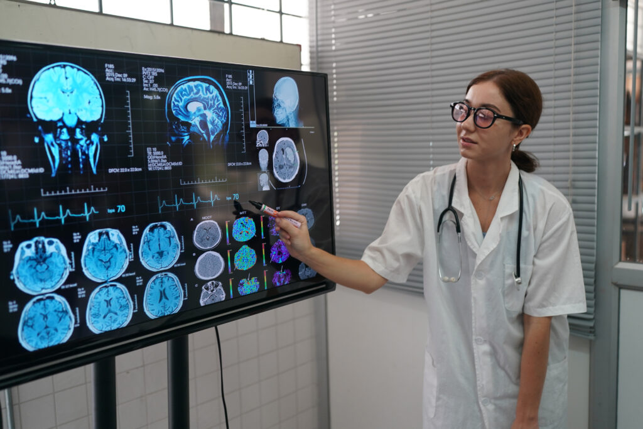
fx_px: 625
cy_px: 214
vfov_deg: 37.9
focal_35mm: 35
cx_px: 322
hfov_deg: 54.4
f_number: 2.2
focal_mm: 35
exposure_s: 1/160
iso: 500
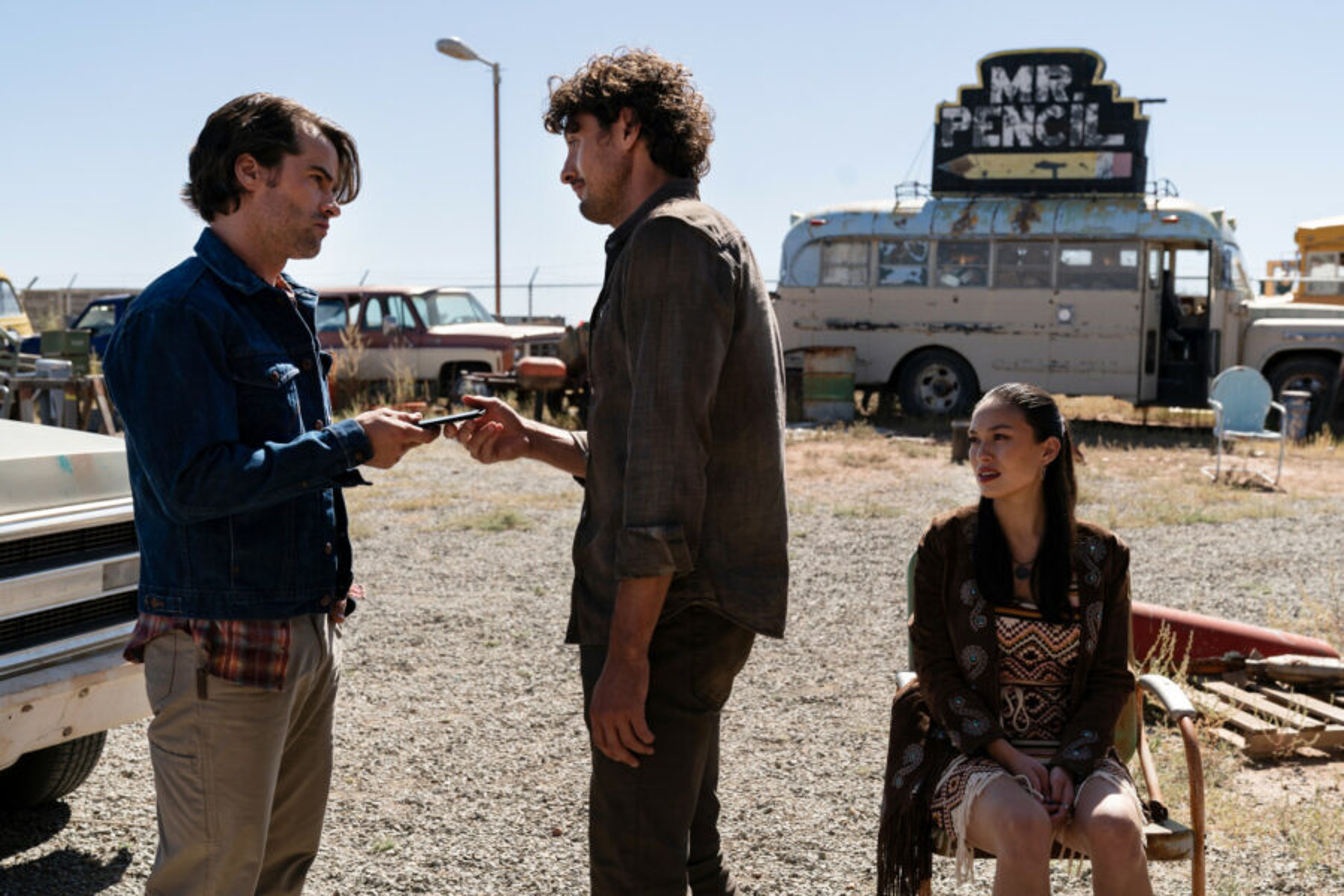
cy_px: 448
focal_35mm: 43
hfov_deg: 45.4
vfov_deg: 31.2
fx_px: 1605
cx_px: 672
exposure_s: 1/400
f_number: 5.6
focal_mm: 43
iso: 100
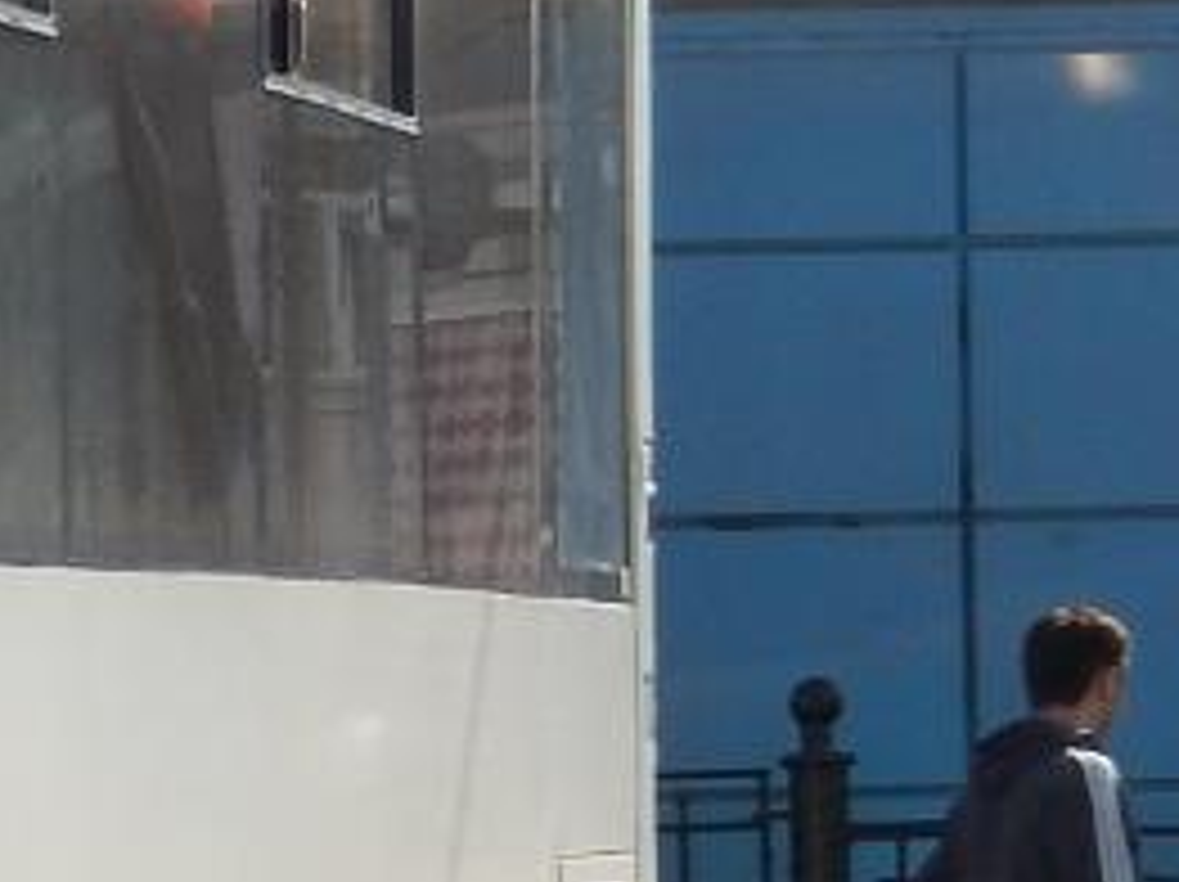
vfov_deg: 3.7
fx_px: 13611
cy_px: 385
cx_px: -1856
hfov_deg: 4.8
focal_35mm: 400
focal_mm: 13.1
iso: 125
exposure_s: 1/640
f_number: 4.9
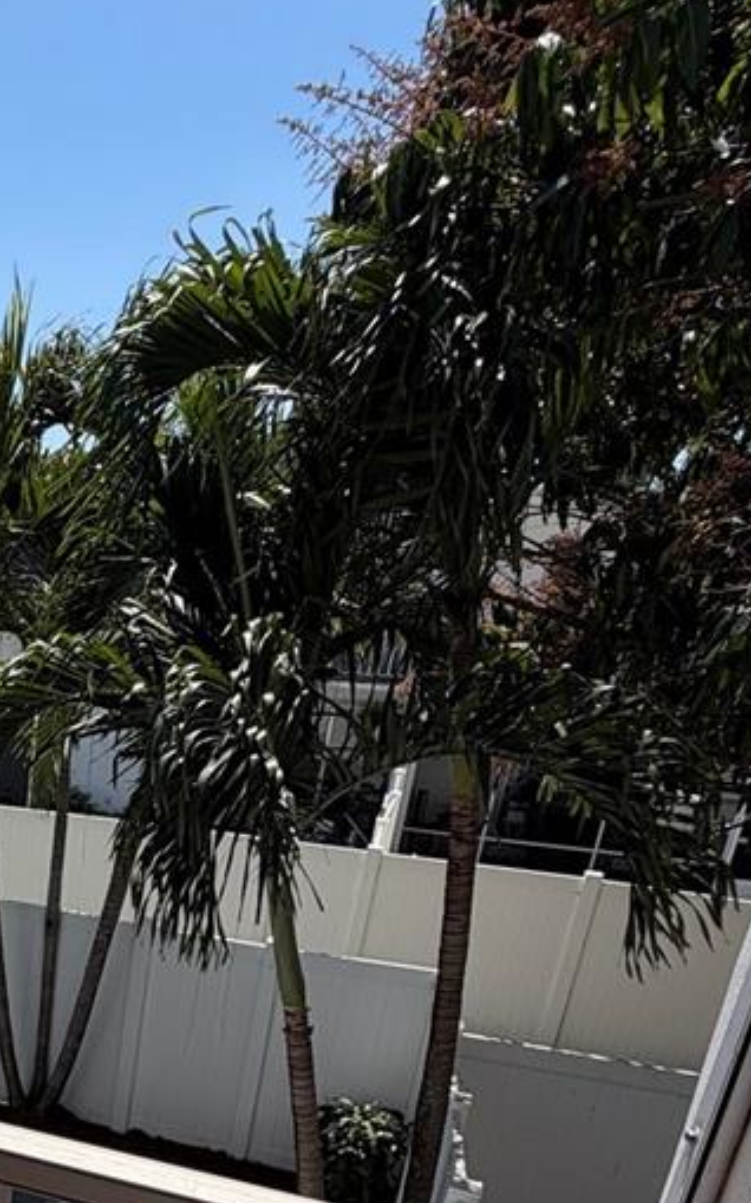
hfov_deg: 30.6
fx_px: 1146
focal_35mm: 35
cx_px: -156
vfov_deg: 50.5
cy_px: 1028
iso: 25
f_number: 2.2
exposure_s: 1/1017
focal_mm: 2.22
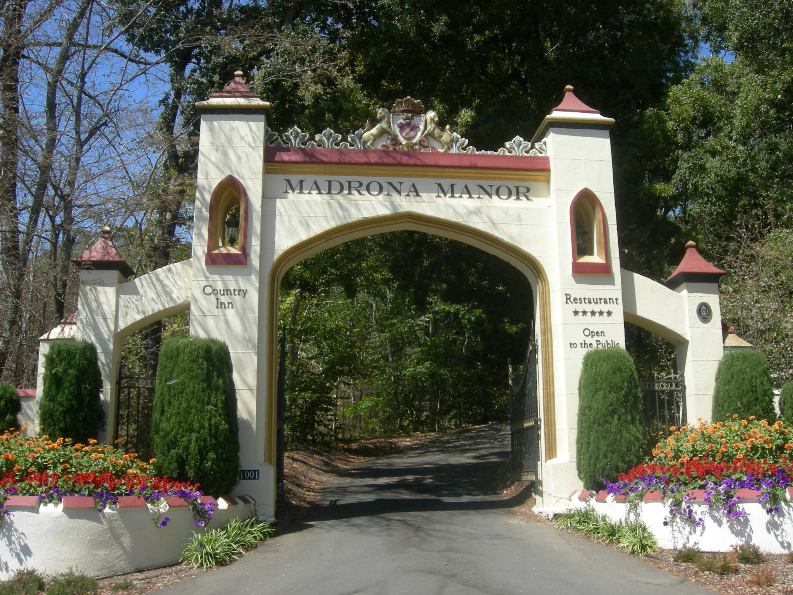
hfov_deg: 51.4
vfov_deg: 39.7
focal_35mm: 36
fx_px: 825
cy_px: 298
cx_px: 396
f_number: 6
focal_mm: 7.5
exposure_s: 1/204
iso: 64
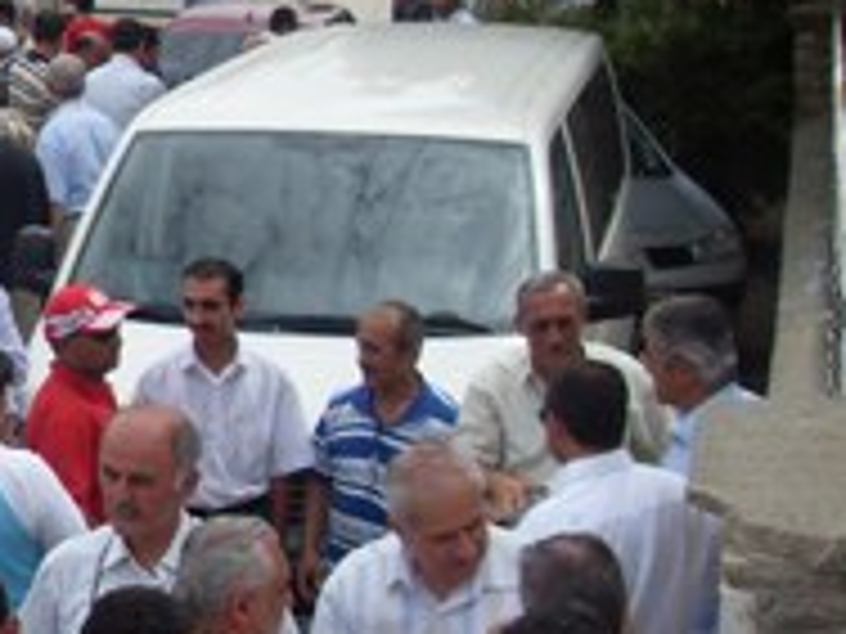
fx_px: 2371
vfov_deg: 15.2
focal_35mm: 97
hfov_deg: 19.1
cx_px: -162
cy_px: 191
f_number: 7
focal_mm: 6.3
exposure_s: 1/250
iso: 80
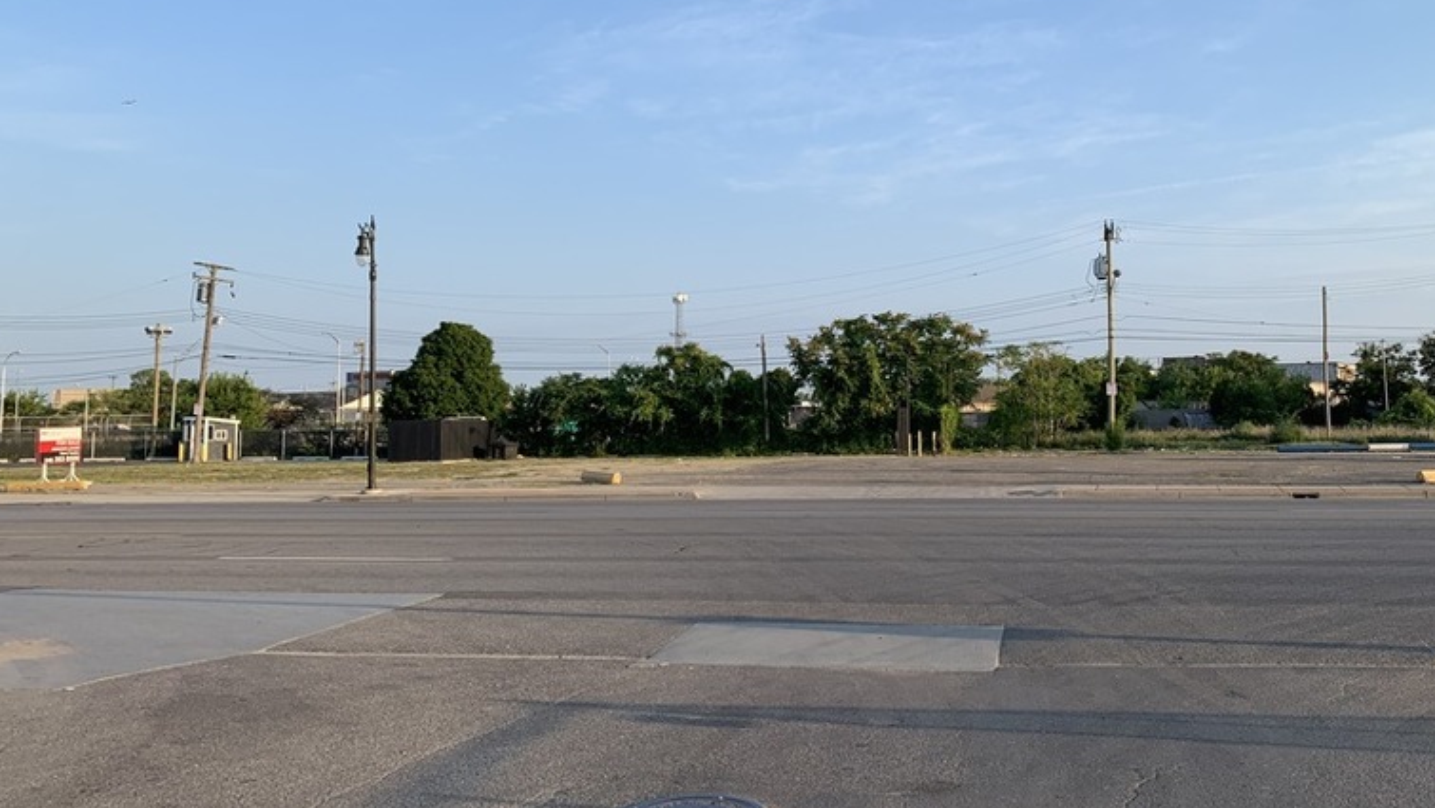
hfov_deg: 54.8
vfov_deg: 32.7
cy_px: 321
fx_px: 1370
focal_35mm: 36
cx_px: 882
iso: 25
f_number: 1.8
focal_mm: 4.25
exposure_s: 1/1136
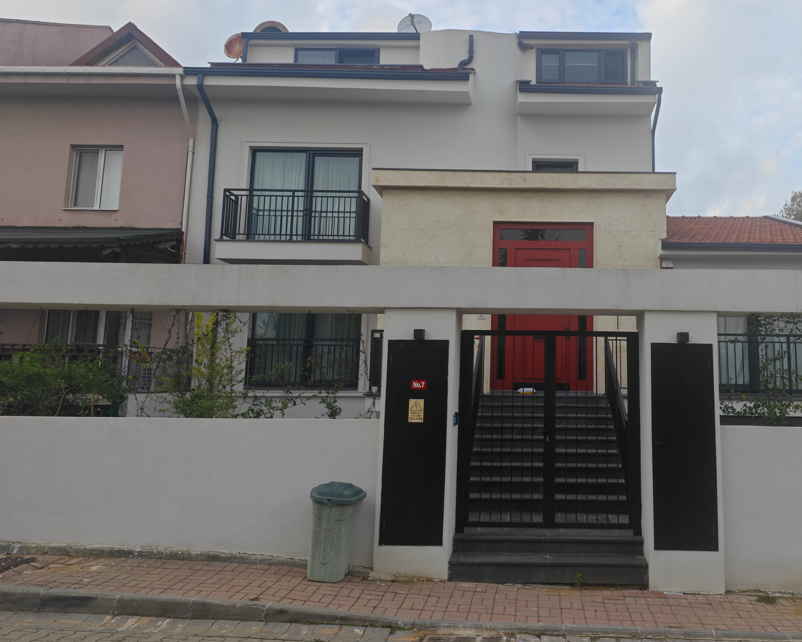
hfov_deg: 57.5
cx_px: 533
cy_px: 275
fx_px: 712
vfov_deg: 48.4
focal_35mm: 30
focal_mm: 8.7
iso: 50
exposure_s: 1/586
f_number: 1.9
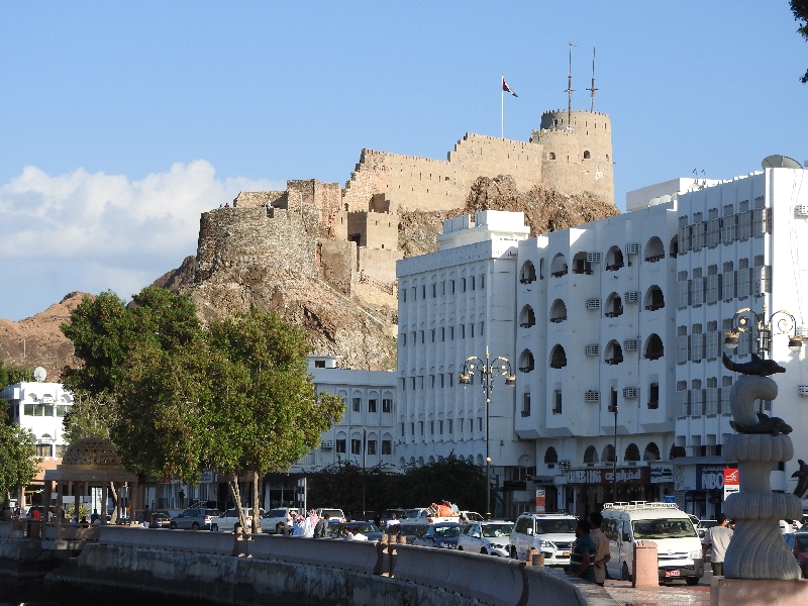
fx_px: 2451
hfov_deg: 18.7
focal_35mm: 105
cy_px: 303
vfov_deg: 14.1
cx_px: 404
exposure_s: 1/640
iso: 100
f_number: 4.8
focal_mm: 18.8
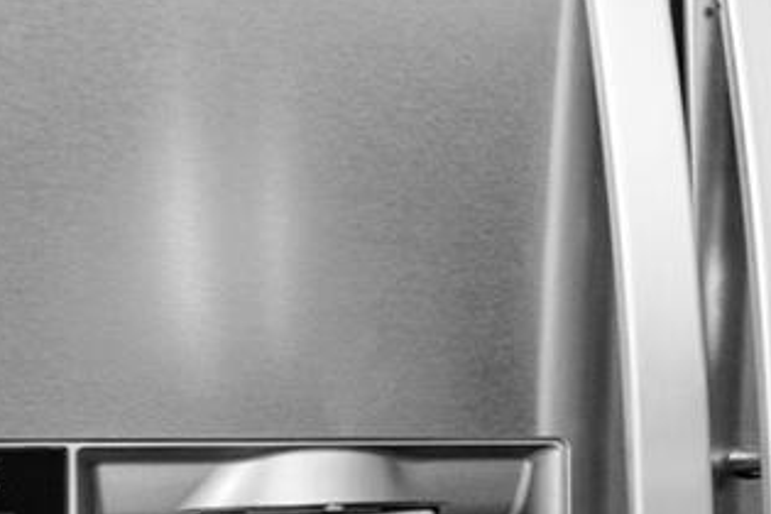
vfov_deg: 14.9
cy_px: 426
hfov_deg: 13.8
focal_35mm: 91
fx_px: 1949
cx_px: 1963
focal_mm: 14
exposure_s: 1/60
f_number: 8
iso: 400
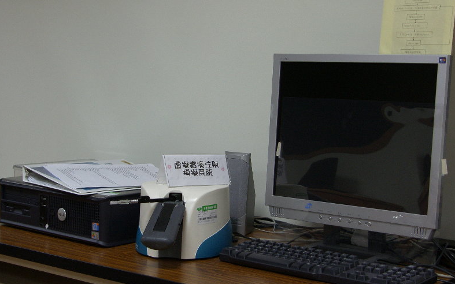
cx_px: 229
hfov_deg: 29.4
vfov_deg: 18.6
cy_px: 159
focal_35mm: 70
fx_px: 868
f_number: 2.8
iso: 100
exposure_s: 1/40
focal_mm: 16.7
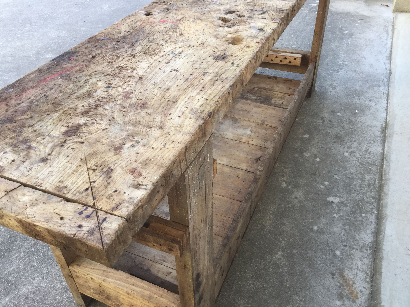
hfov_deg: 58.4
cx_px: 205
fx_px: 367
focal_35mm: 31
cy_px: 154
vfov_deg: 45.4
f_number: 2.4
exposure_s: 1/100
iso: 40
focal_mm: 3.3
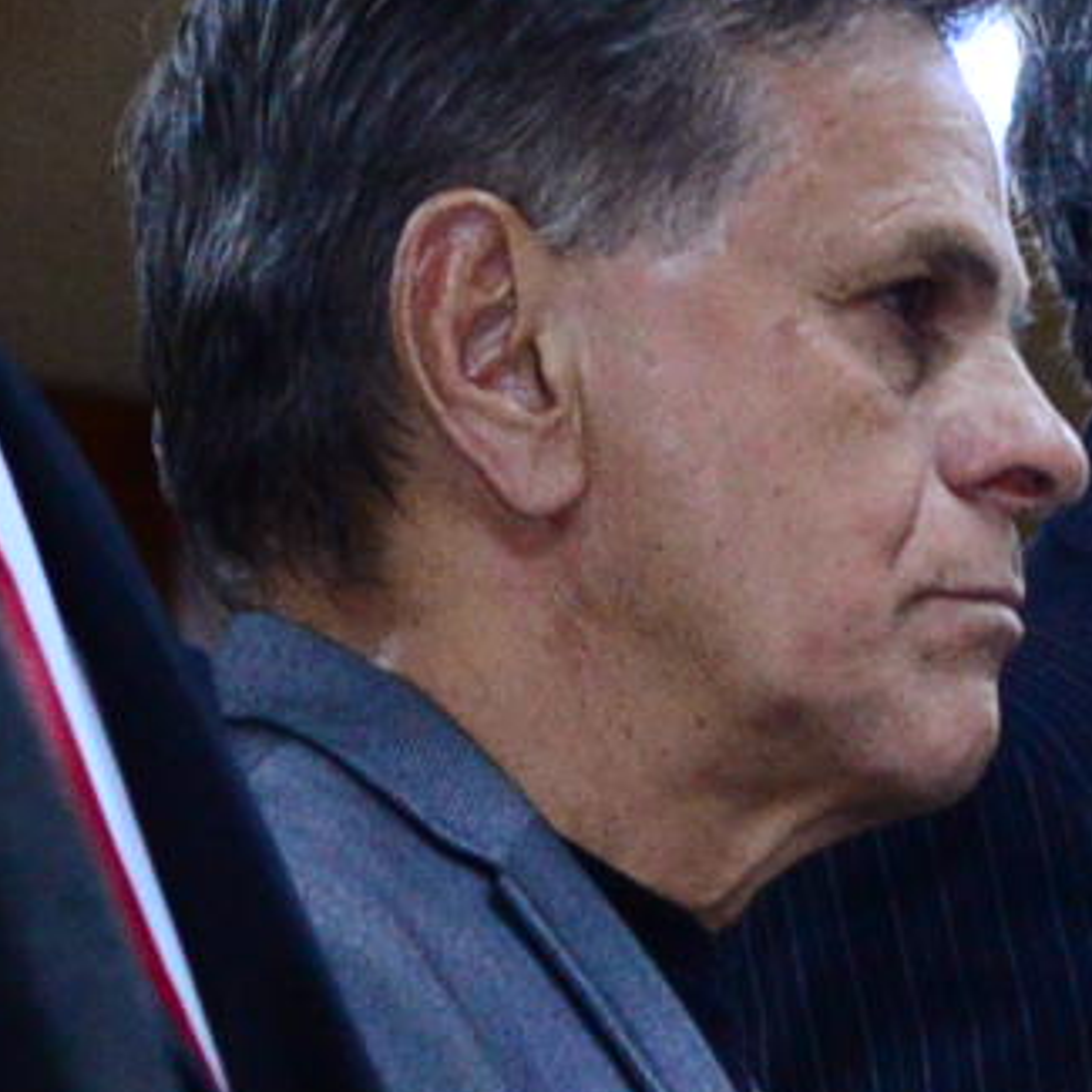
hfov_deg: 3.2
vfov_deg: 3.2
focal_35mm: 550
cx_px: 2194
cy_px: 511
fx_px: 19630
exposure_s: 1/60
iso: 2500
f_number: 5
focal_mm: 70
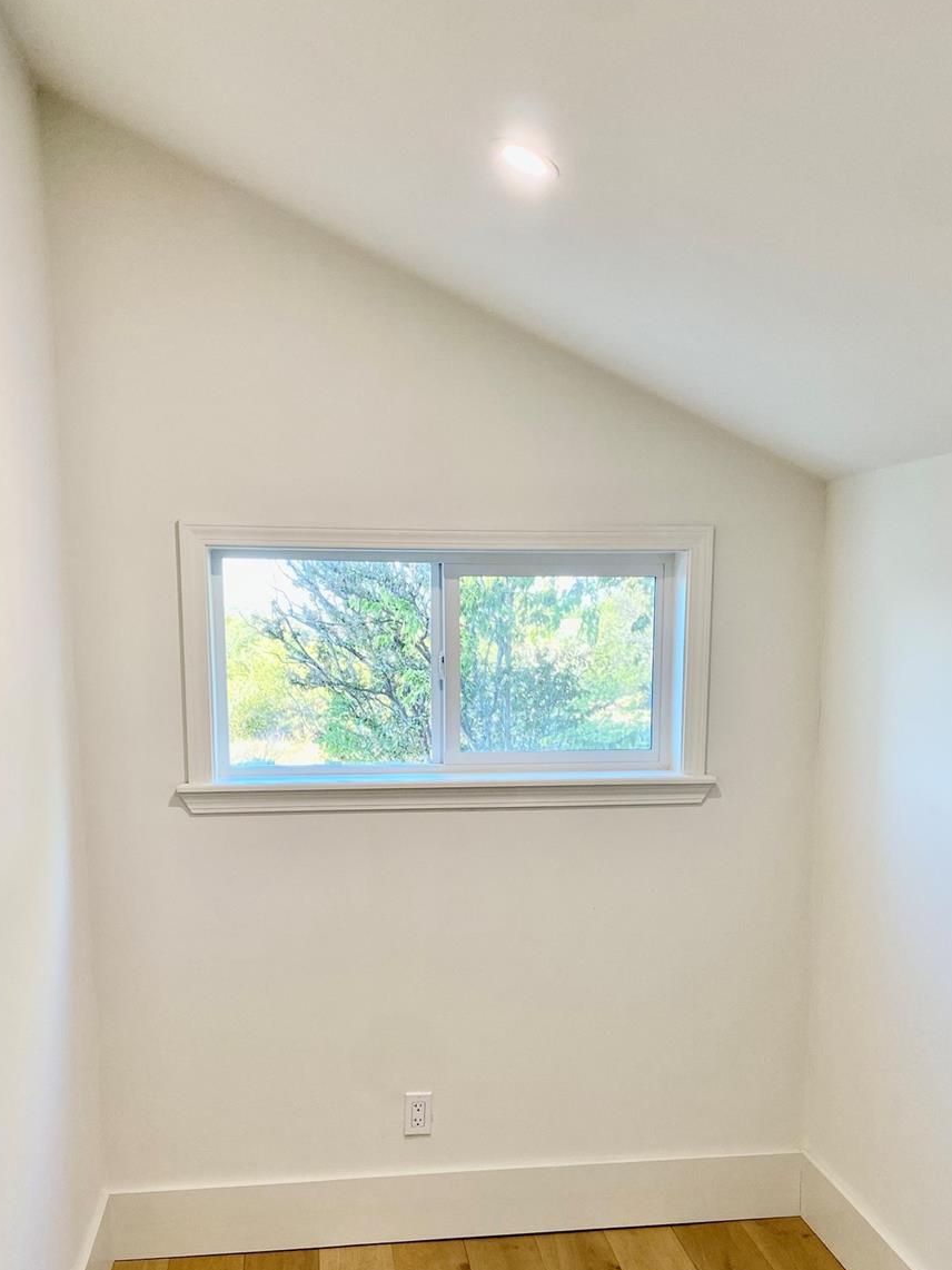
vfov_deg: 51.8
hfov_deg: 40.7
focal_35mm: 35
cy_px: 824
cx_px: 524
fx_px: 1283
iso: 80
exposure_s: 1/60
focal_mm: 4.25
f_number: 1.8
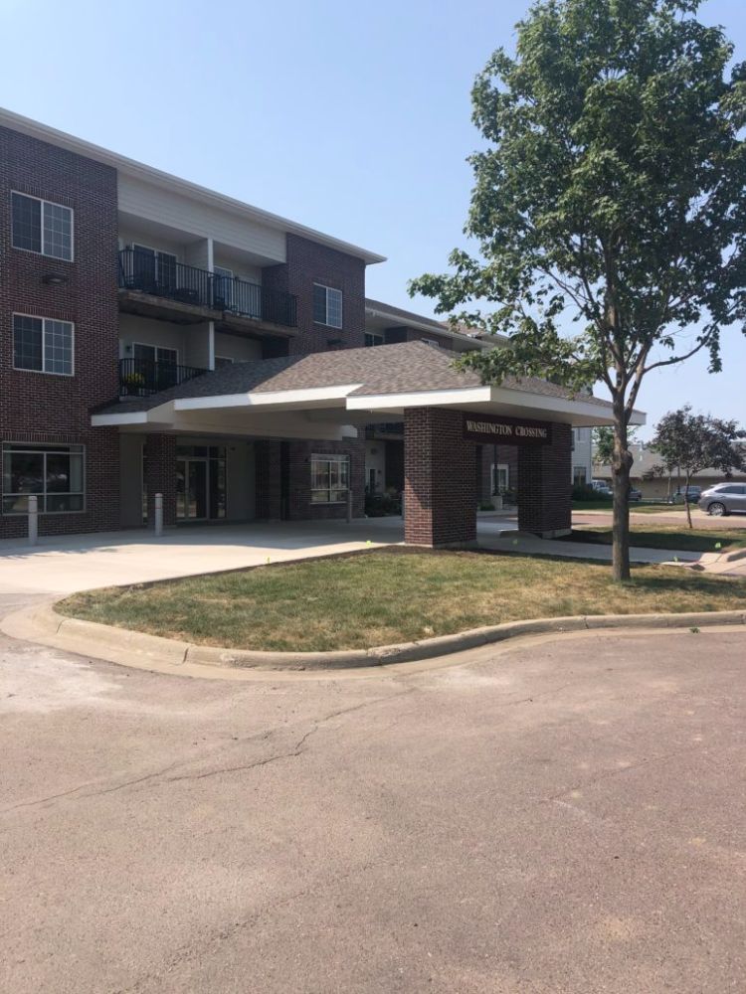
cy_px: 497
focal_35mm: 28
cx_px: 373
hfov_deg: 49.7
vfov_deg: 63.4
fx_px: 805
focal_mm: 4
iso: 20
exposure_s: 1/1869
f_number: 1.8
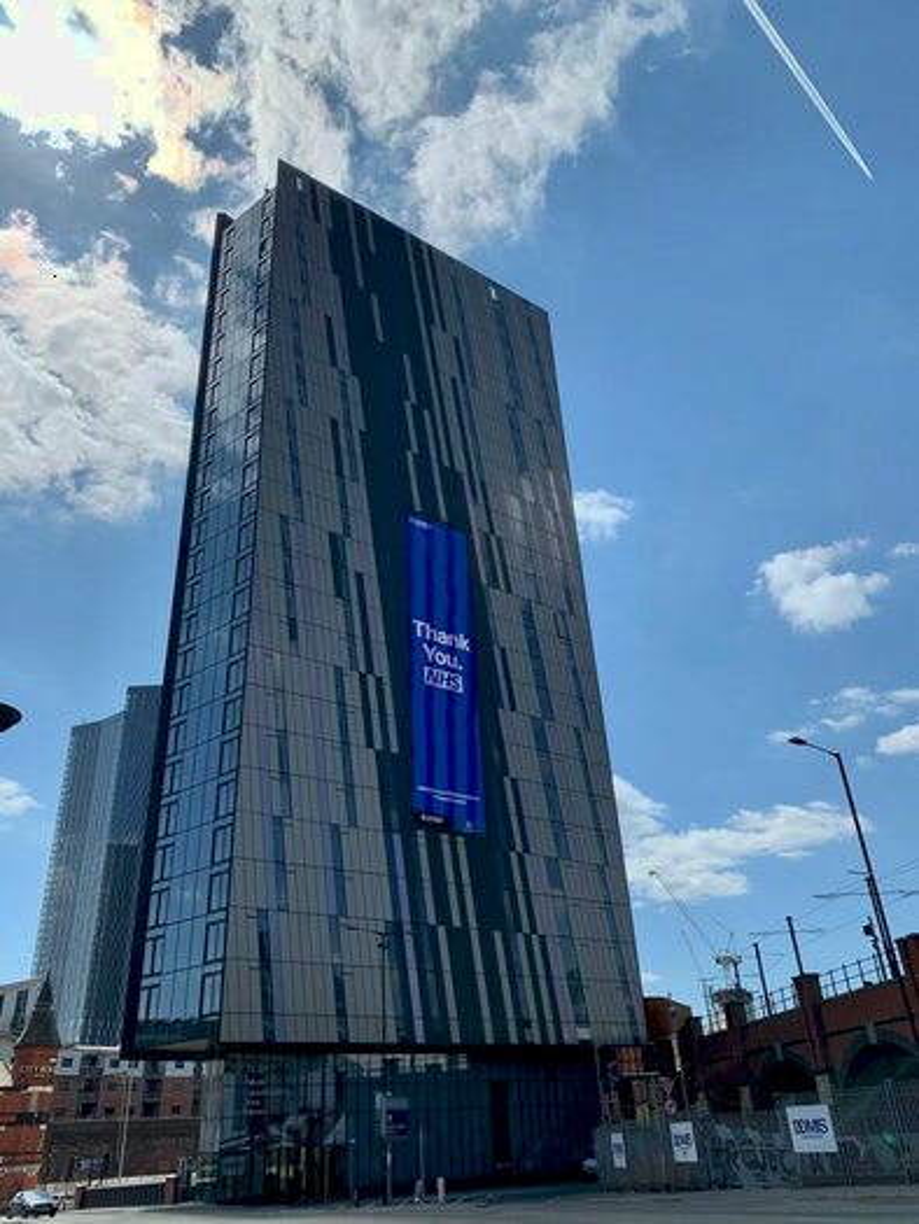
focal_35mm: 26
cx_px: 460
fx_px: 920
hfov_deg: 53.1
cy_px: 612
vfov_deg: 67.3
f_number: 1.8
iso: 25
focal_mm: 4.25
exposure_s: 1/3788
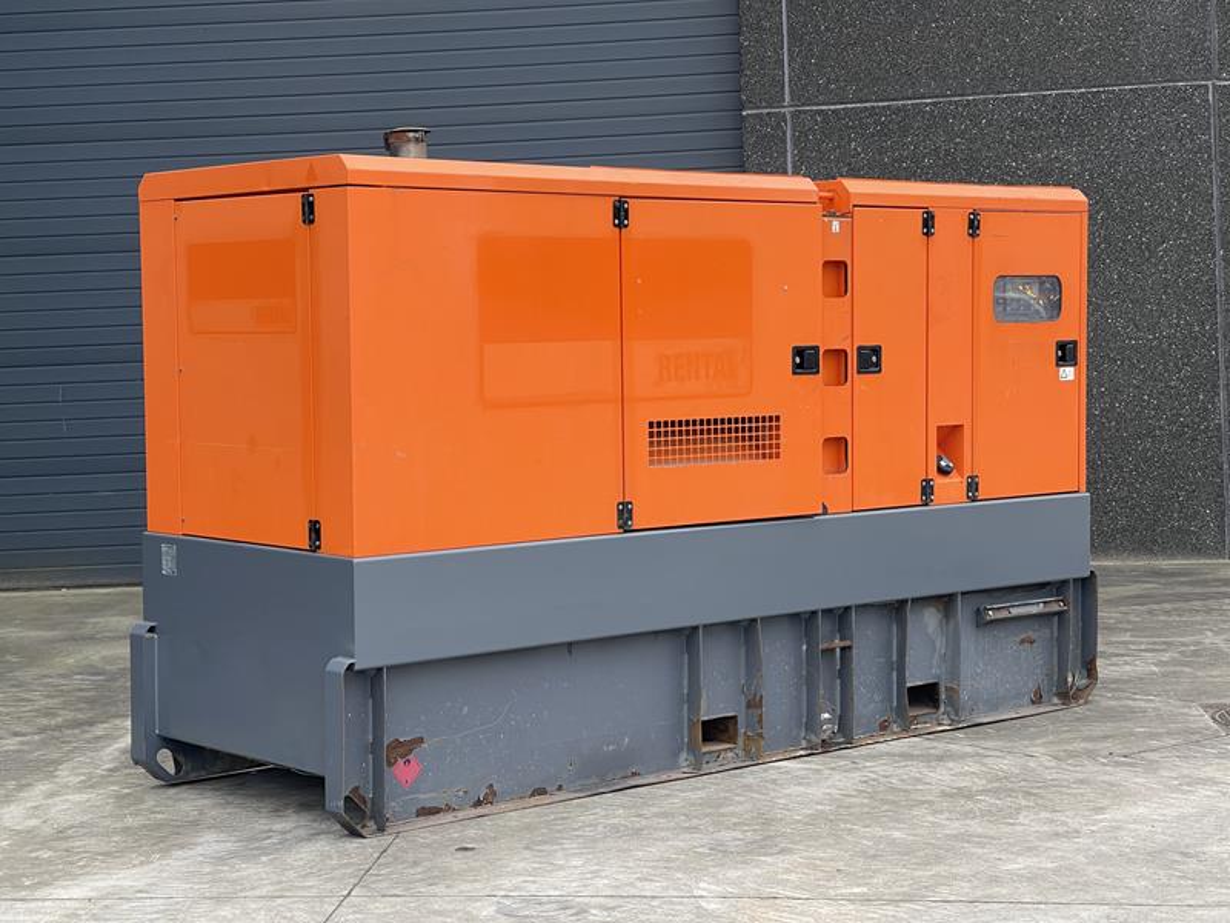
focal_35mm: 64
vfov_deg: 22.9
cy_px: 462
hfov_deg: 30.3
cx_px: 615
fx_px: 2274
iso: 20
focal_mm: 7.5
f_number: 2.2
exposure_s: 1/250
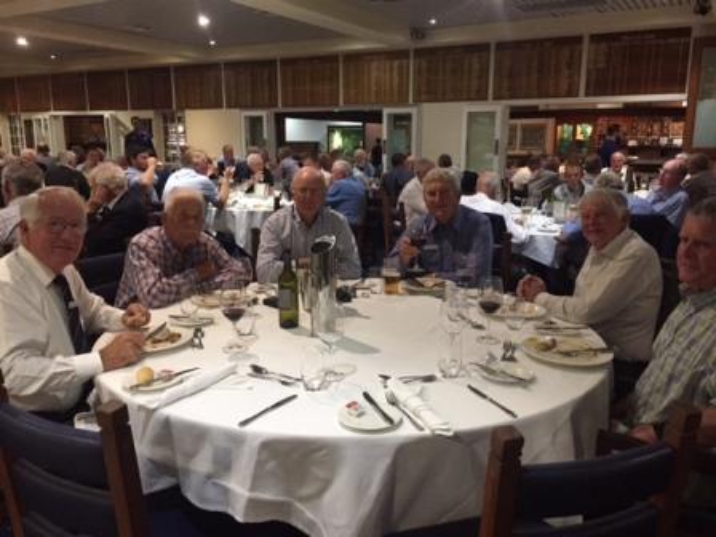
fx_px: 600
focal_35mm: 29
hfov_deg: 61.7
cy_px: 268
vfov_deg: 48.2
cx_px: 358
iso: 250
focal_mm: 4.15
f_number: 2.2
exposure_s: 1/25
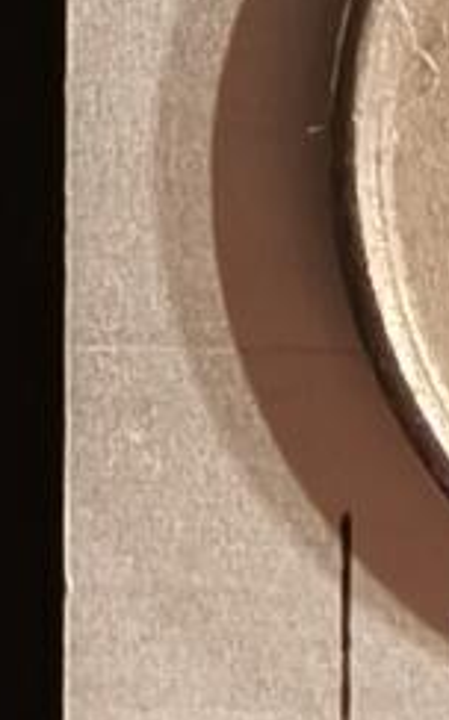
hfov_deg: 6.9
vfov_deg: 11.5
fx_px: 3533
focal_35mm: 180
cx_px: 1019
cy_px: 699
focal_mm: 2.32
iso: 250
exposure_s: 1/50
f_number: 2
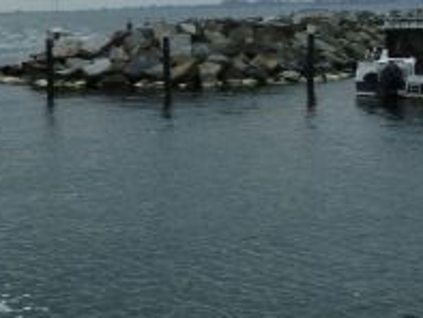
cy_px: 57
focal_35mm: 72
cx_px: -145
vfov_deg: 20.2
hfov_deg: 23.5
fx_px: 880
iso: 125
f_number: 5.6
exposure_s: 1/640
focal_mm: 4.1
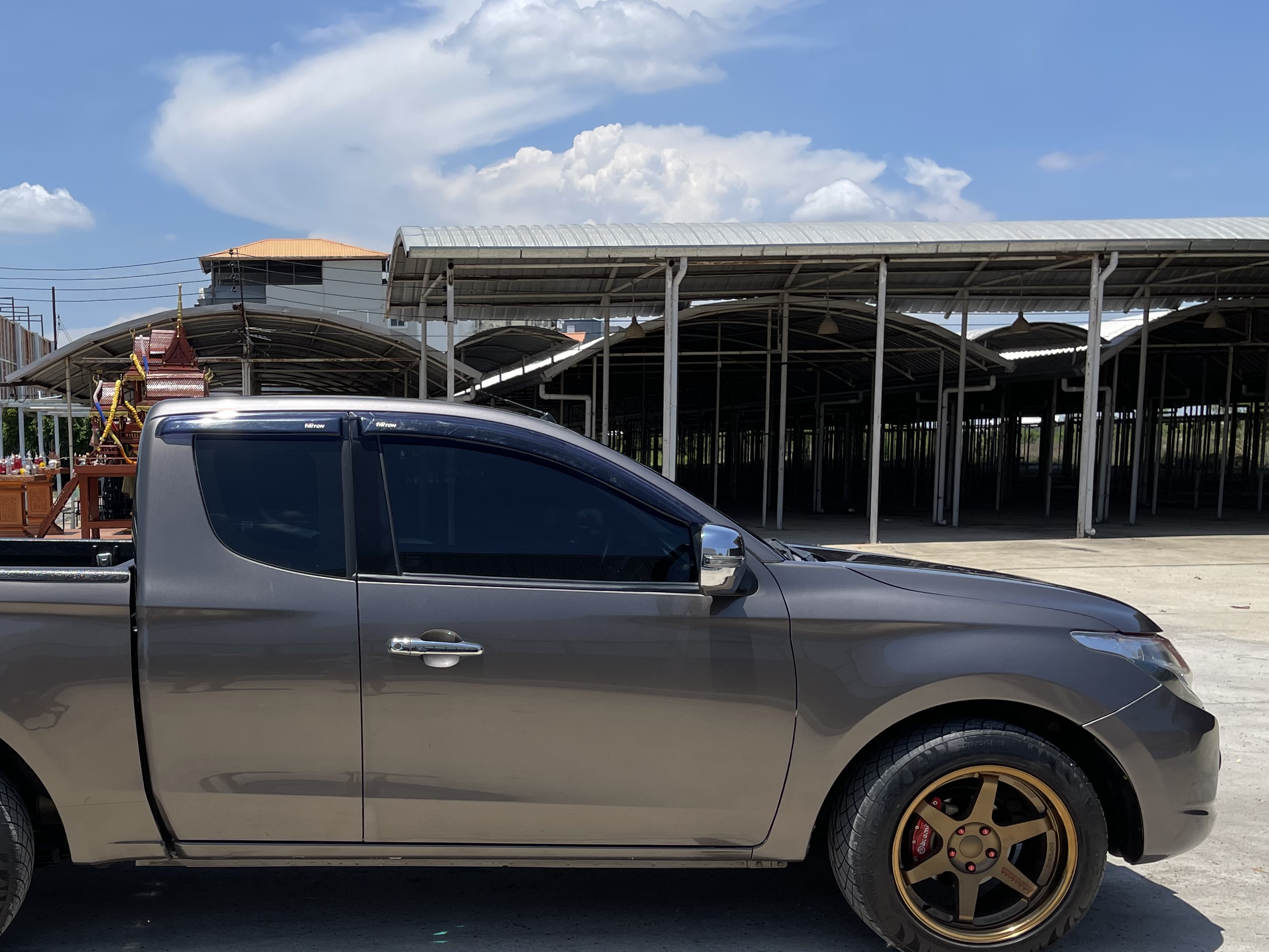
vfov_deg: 34.6
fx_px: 1503
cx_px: 321
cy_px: 671
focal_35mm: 41
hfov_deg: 44.3
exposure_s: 1/4902
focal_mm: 5.1
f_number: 1.6
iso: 32
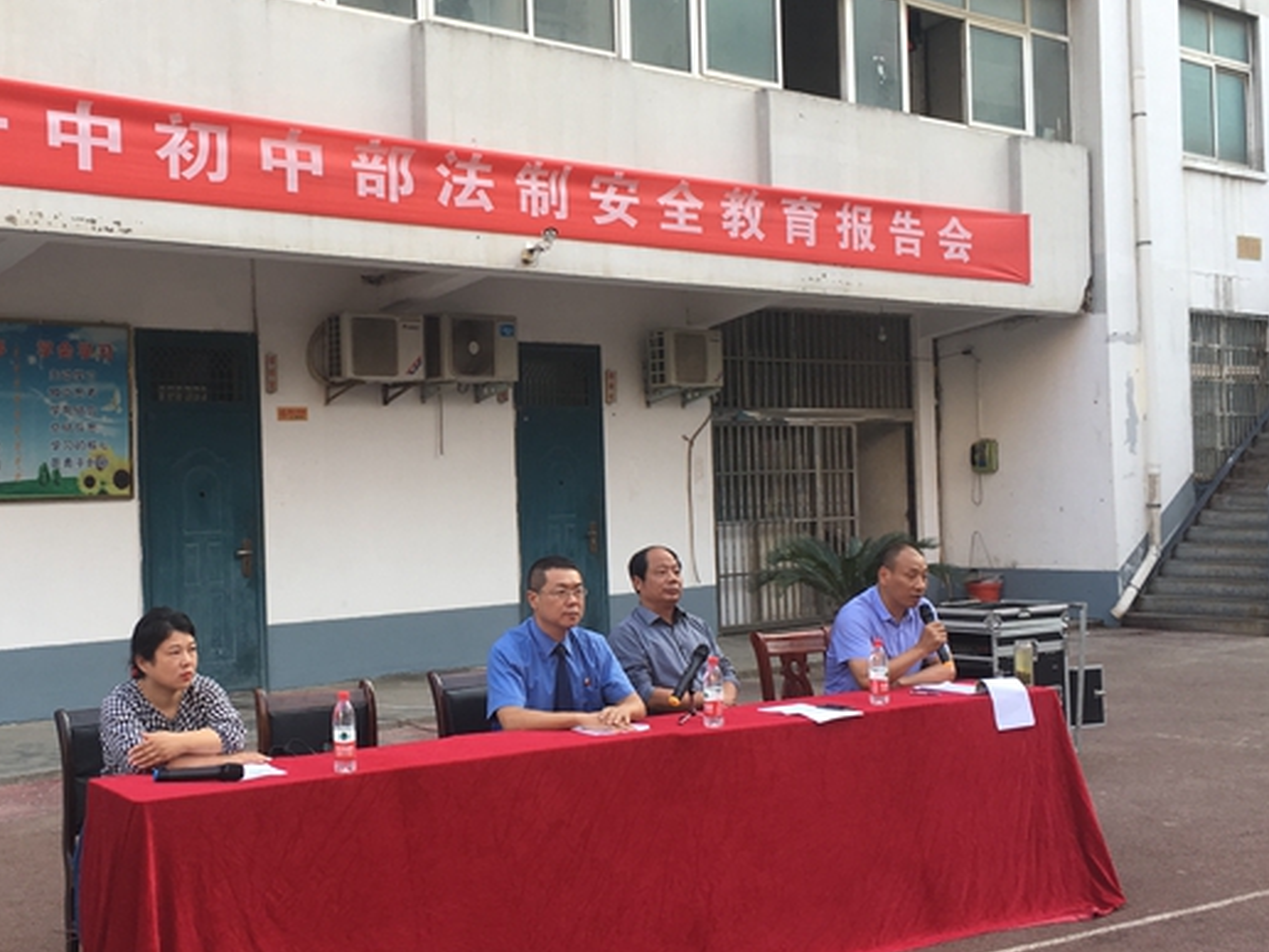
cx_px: 438
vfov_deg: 32.2
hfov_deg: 41.6
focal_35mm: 45
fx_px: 1650
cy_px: 470
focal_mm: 4.15
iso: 25
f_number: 2.2
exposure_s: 1/109
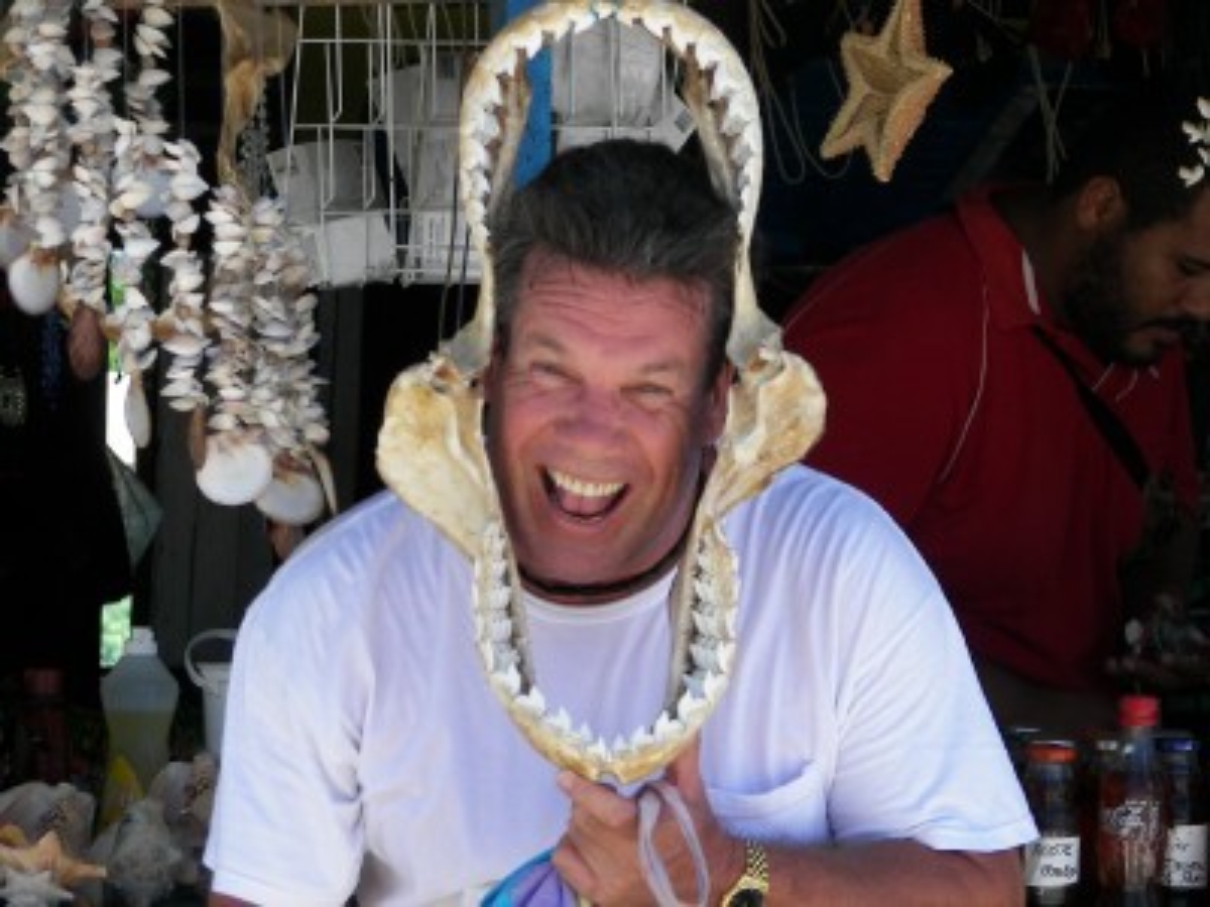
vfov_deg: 8.5
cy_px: 454
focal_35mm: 174
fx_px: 6082
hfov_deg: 11.4
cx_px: 605
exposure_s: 1/250
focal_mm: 28.8
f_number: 3.6
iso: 50
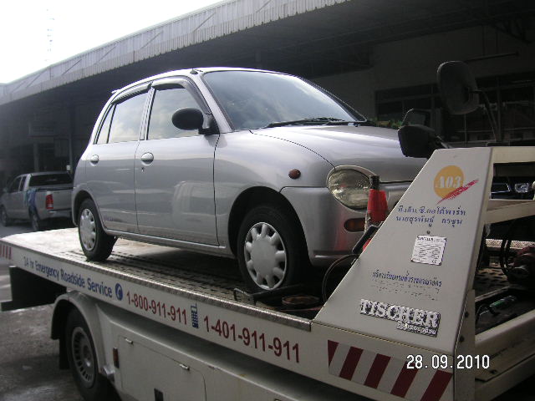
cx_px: 268
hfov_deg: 50.1
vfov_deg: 38.7
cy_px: 200
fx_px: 572
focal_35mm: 37
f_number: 2.8
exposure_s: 1/750
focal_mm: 6.1
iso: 50
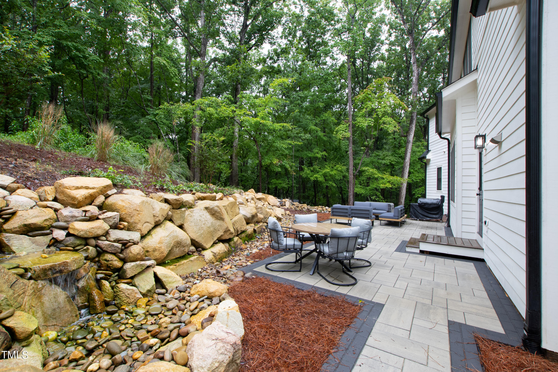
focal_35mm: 15
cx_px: 279
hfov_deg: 100.4
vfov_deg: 77.3
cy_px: 186
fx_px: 232
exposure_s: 1/40
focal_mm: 10
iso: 400
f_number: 8
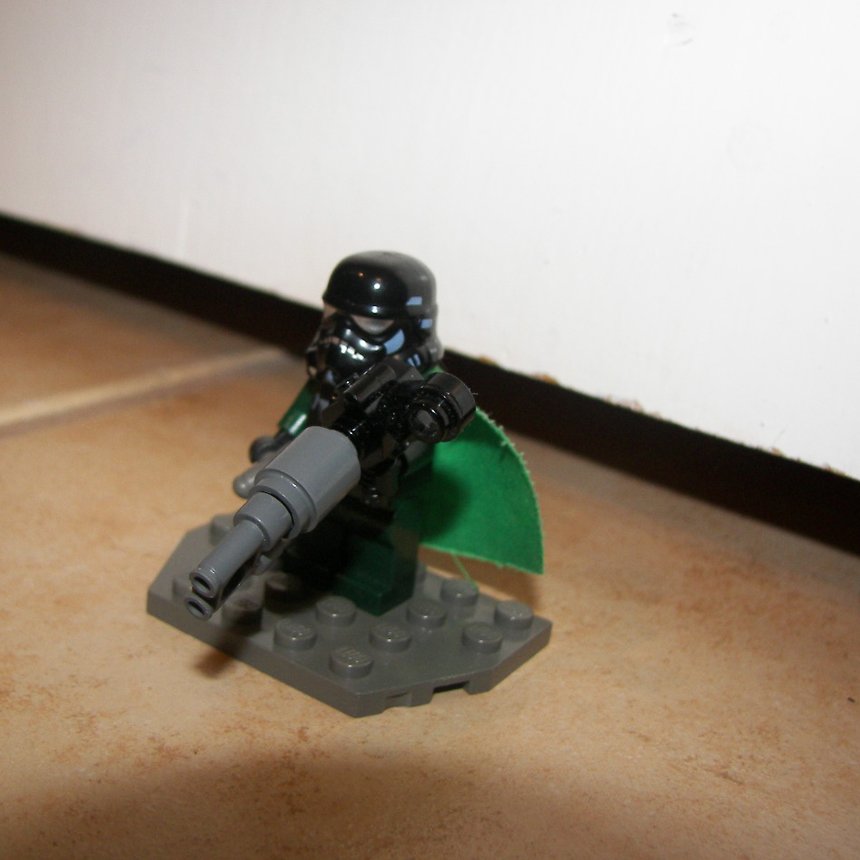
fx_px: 1209
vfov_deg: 39.2
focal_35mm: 43
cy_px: 430
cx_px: 355
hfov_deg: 39.0
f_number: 2.8
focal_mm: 6
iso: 100
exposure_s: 1/30
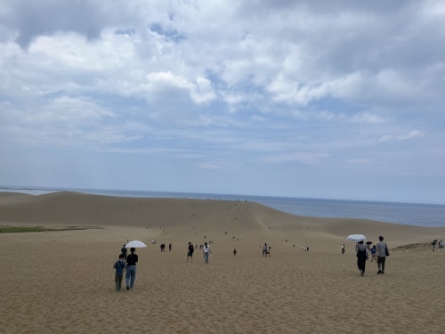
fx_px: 334
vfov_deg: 53.1
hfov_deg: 67.3
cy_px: 167
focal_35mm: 26
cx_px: 222
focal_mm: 5.1
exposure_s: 1/6897
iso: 50
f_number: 1.6
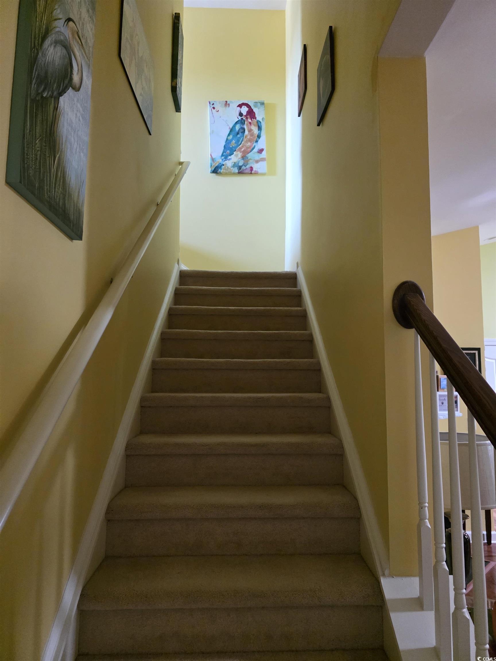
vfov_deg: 73.9
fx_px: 439
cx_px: 248
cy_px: 330
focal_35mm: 23
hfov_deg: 58.9
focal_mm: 6.3
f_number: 1.7
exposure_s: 1/120
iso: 2000
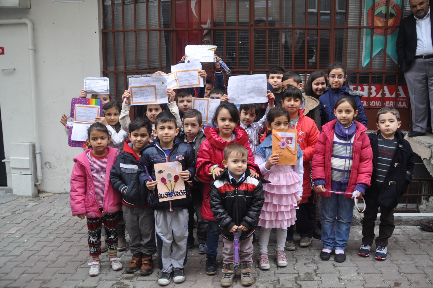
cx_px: 216
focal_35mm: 33
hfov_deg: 57.3
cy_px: 144
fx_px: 396
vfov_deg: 39.9
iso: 220
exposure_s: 1/125
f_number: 5.6
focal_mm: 22
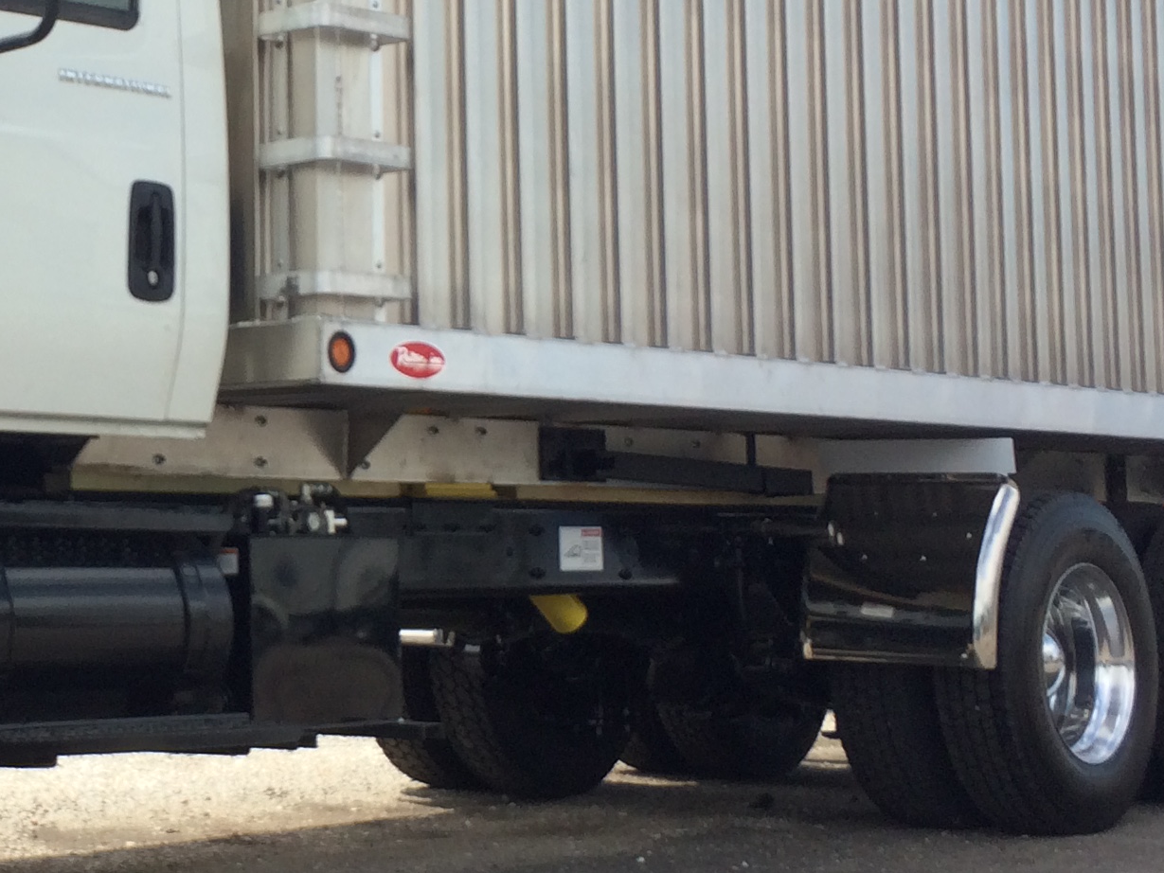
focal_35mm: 77
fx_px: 2589
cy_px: 309
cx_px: 38
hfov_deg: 24.3
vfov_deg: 19.1
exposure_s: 1/1080
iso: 32
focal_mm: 4.15
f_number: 2.2
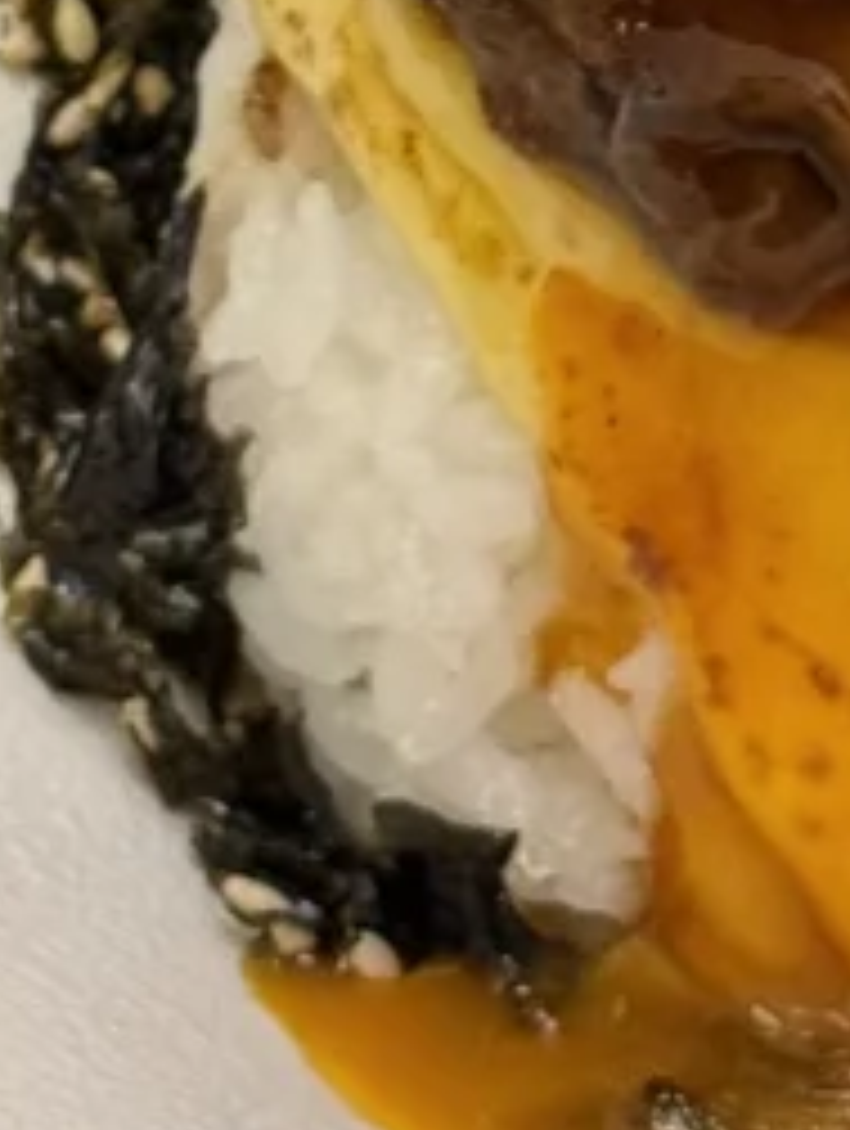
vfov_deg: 7.0
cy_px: -1112
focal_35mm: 275
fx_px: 8981
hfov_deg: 5.4
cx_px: 1268
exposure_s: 1/60
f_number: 1.78
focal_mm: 6.76
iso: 125
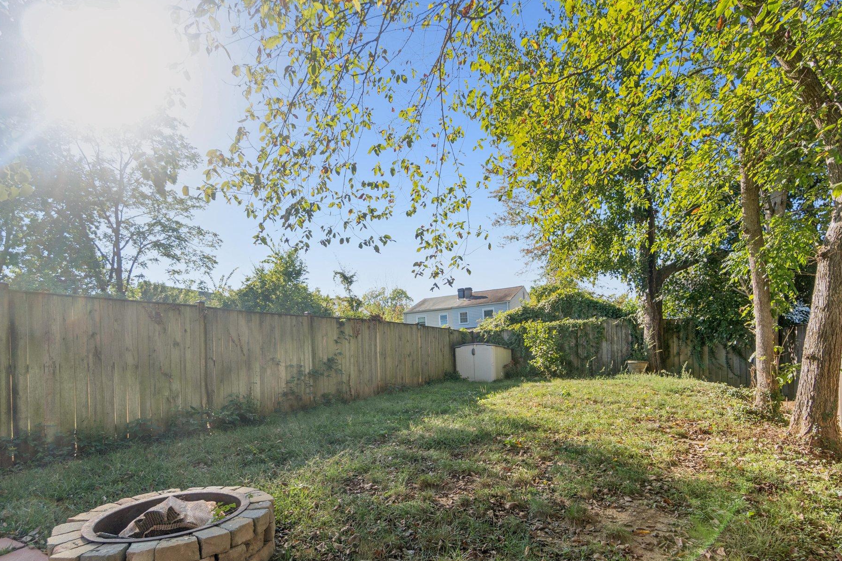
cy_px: 299
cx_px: 434
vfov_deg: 70.3
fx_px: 398
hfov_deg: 93.3
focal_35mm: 17
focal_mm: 10
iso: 200
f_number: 5
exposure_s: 1/250
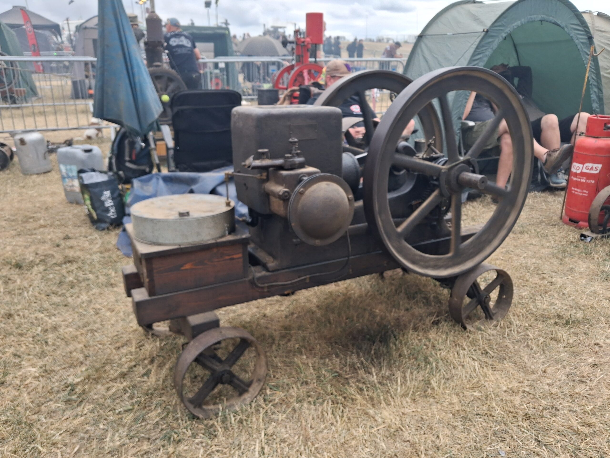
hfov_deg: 65.3
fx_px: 476
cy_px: 229
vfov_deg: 51.4
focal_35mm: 27
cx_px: 305
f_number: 1.8
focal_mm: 4
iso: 20
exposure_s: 1/333
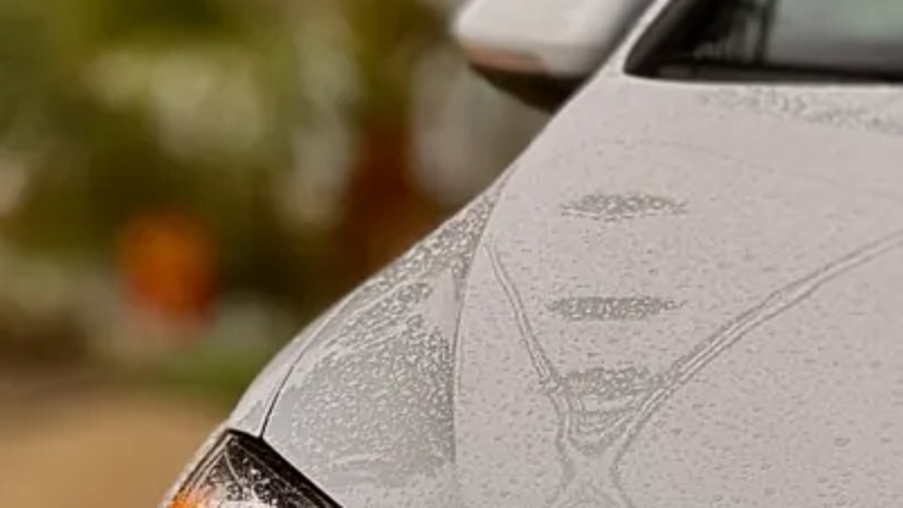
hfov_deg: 10.4
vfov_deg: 5.8
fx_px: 4980
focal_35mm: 208
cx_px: 535
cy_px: 391
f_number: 2.8
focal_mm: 15.66
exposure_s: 1/190
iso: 64
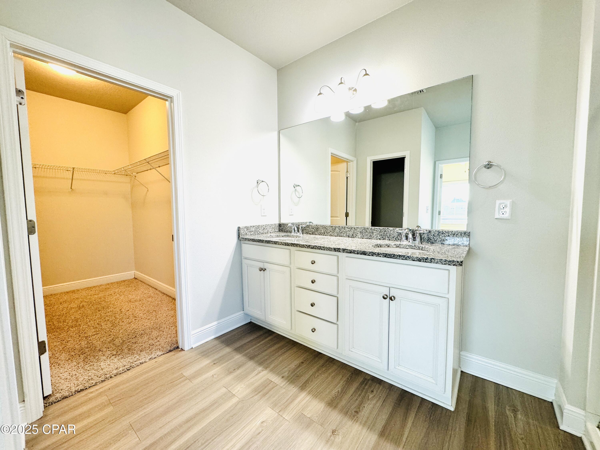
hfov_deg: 102.1
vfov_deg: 85.7
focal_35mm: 14
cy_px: 225
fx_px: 243
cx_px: 300
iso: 160
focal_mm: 2.22
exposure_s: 1/120
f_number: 2.2
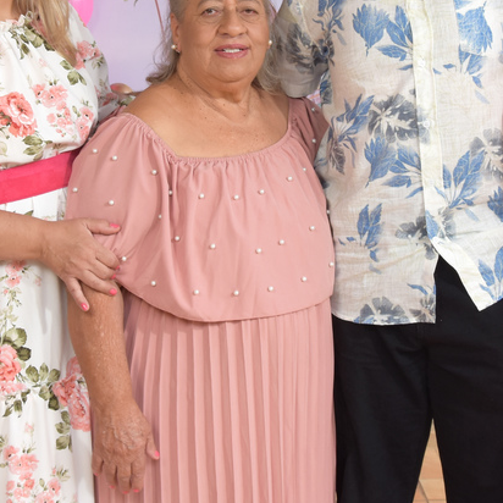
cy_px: 148
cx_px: 161
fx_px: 1710
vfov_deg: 16.7
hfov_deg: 16.7
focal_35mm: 104
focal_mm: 28
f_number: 9
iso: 500
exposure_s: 1/200
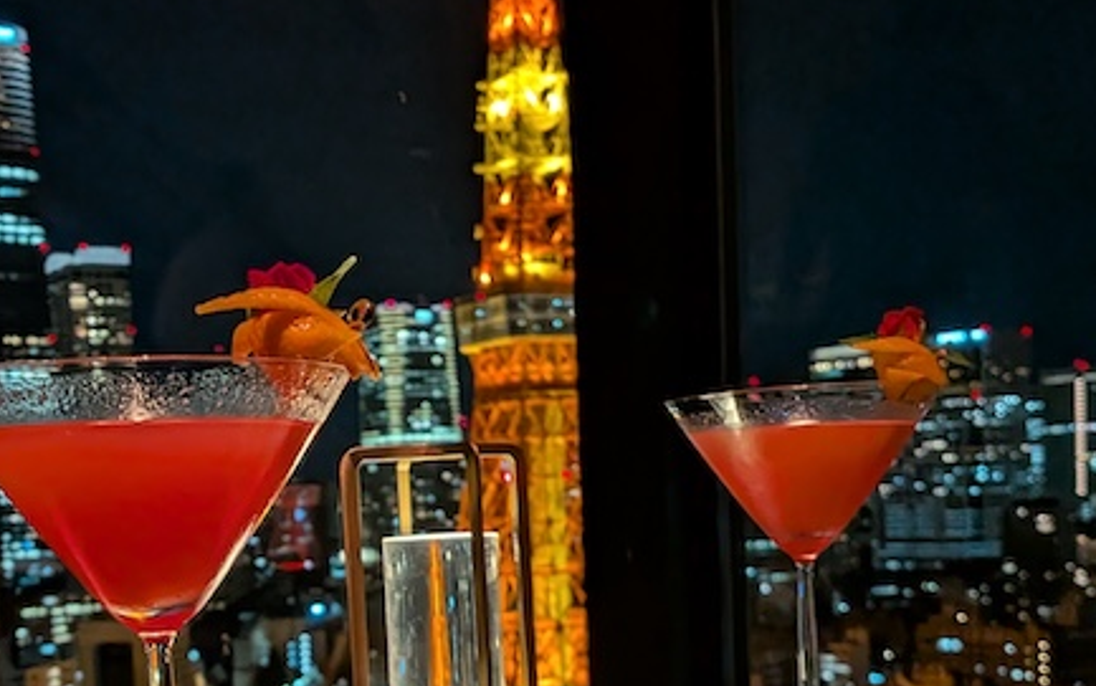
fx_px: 1404
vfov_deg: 26.6
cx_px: 425
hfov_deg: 42.4
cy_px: 608
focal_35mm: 47
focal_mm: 4.53
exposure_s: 1/33.3
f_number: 1.7
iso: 296
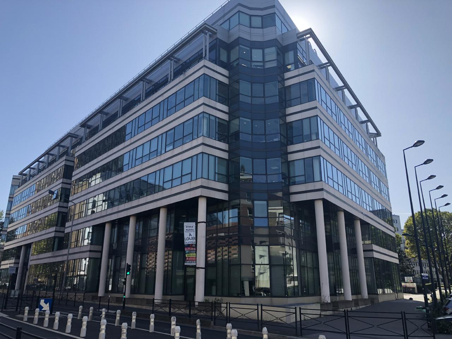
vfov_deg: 49.7
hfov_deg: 63.4
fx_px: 366
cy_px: 170
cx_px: 226
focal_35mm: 28
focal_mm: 3.99
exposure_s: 1/1499
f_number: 1.8
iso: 20
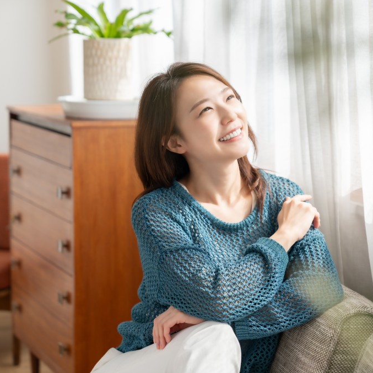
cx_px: 270
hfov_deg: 19.2
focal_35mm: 90
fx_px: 1097
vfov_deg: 19.3
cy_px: 187
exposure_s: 1/640
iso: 200
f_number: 2.8
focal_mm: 70
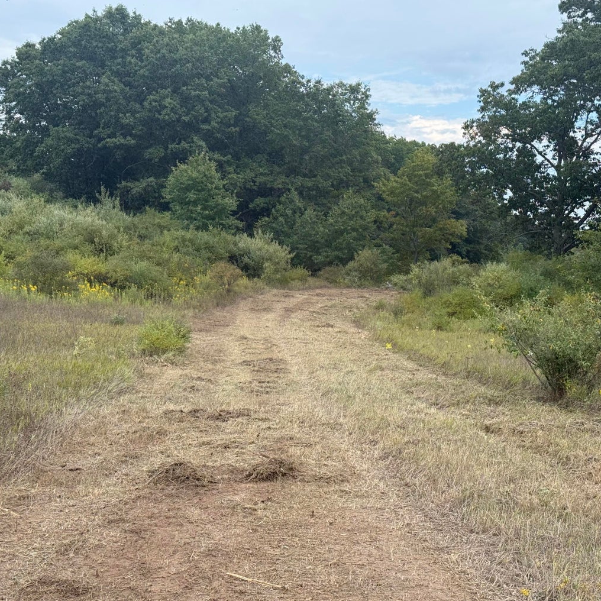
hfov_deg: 30.0
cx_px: 324
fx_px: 1120
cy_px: 302
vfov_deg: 30.0
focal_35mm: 57
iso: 100
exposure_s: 1/1353
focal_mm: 6.76
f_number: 1.78
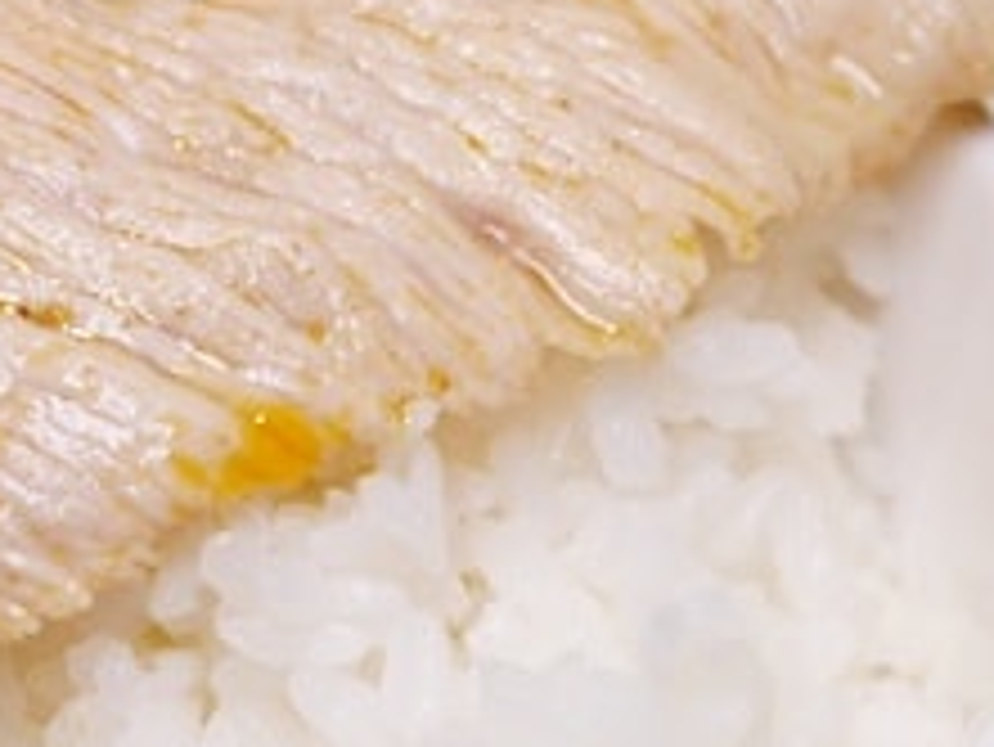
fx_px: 4511
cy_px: 324
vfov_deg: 9.5
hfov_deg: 12.5
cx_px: 193
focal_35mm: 157
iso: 640
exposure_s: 1/60
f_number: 5.3
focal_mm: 26
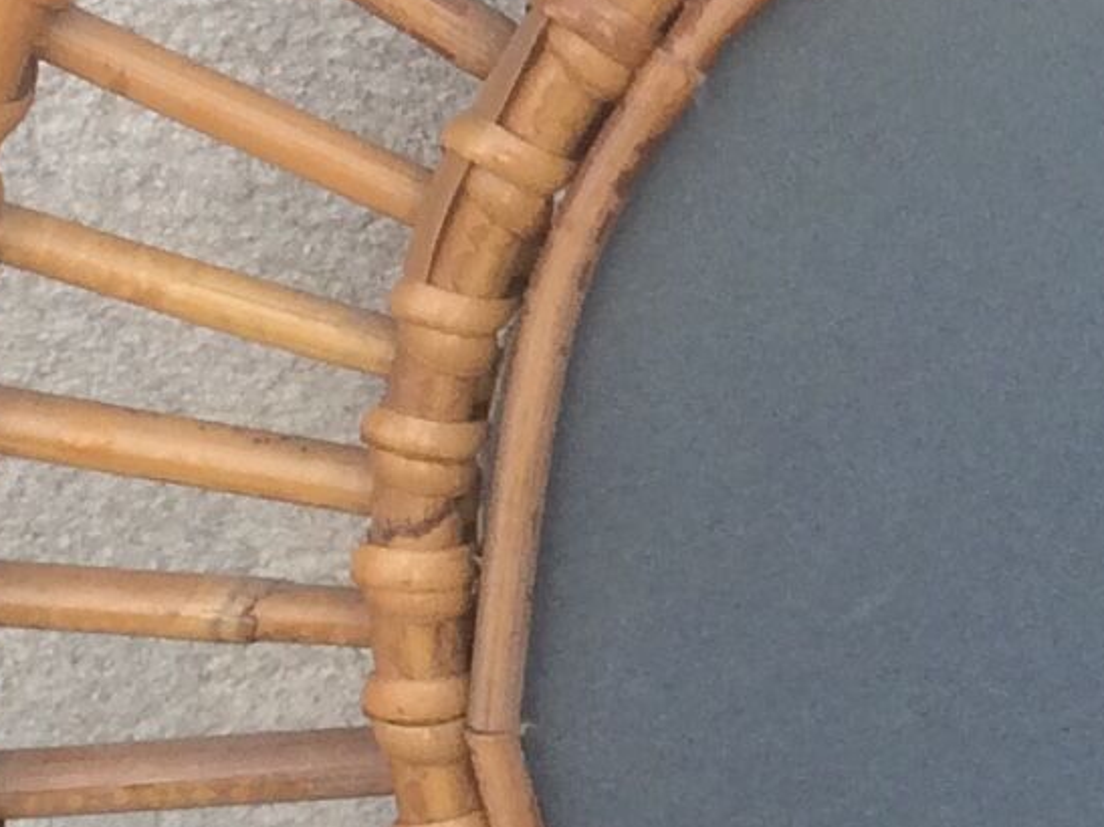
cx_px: 1716
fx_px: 5516
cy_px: 567
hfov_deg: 10.9
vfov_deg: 8.6
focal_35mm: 173
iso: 32
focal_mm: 4.15
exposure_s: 1/161
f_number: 2.2
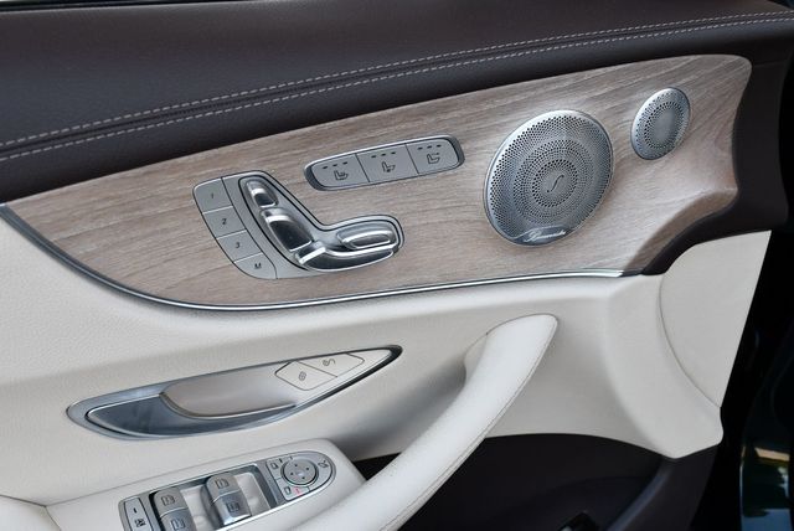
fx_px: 971
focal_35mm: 44
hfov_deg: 44.5
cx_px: 397
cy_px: 266
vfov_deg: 30.6
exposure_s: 1/250
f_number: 5.6
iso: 400
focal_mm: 22
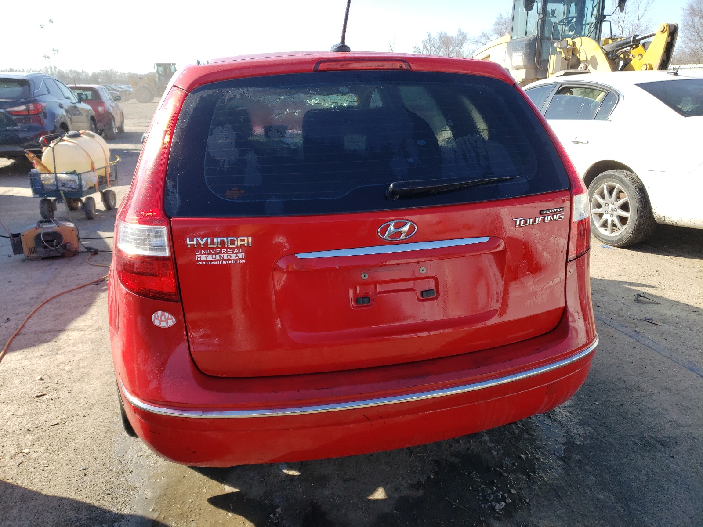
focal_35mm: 26
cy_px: 264
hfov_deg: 67.3
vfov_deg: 53.1
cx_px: 352
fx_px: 528
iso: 50
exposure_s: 1/1111
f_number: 1.5
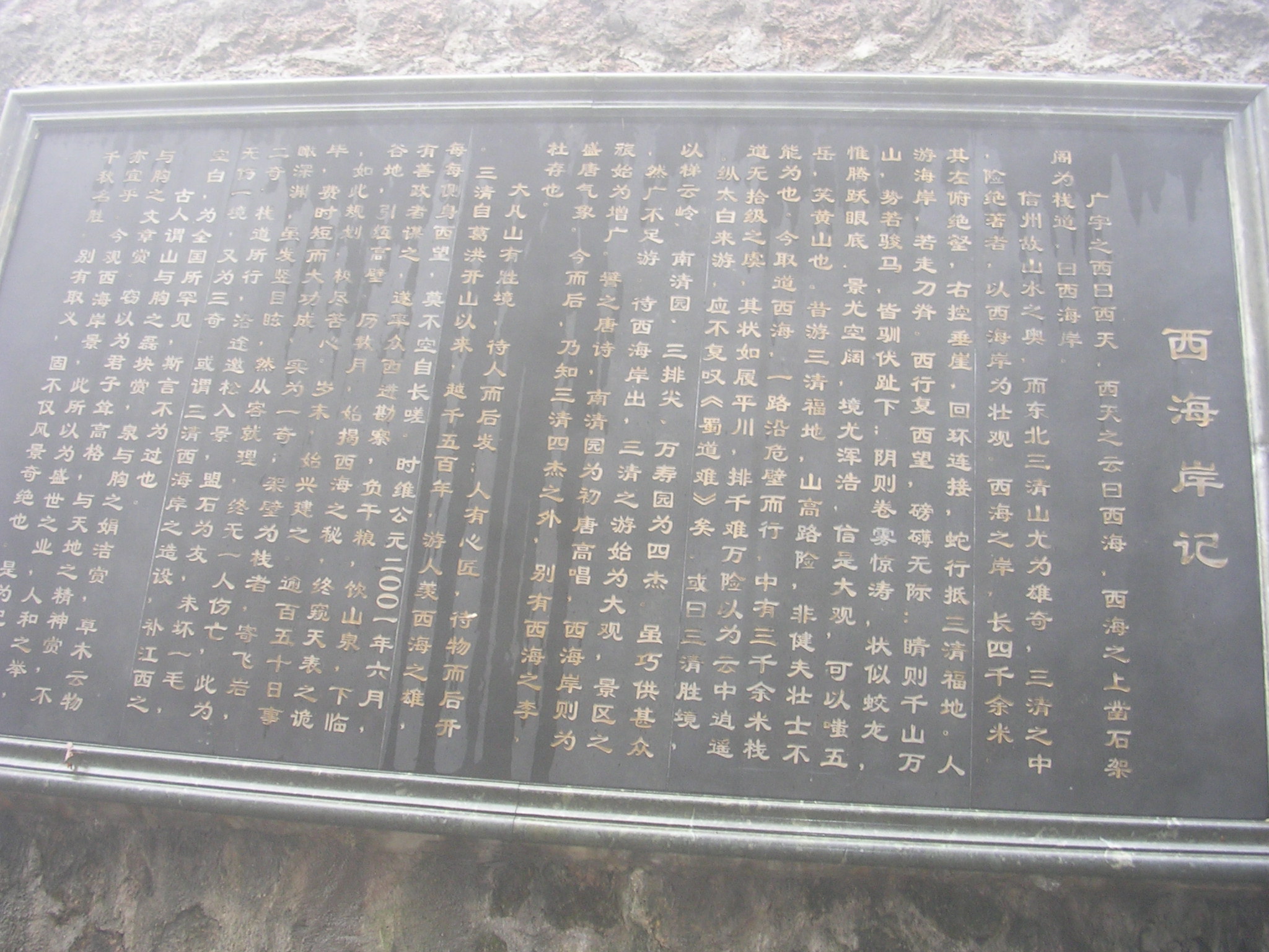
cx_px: 634
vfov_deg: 37.7
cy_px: 476
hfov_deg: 49.0
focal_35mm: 38
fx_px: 1393
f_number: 2.8
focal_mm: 5.8
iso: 50
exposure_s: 1/11.7
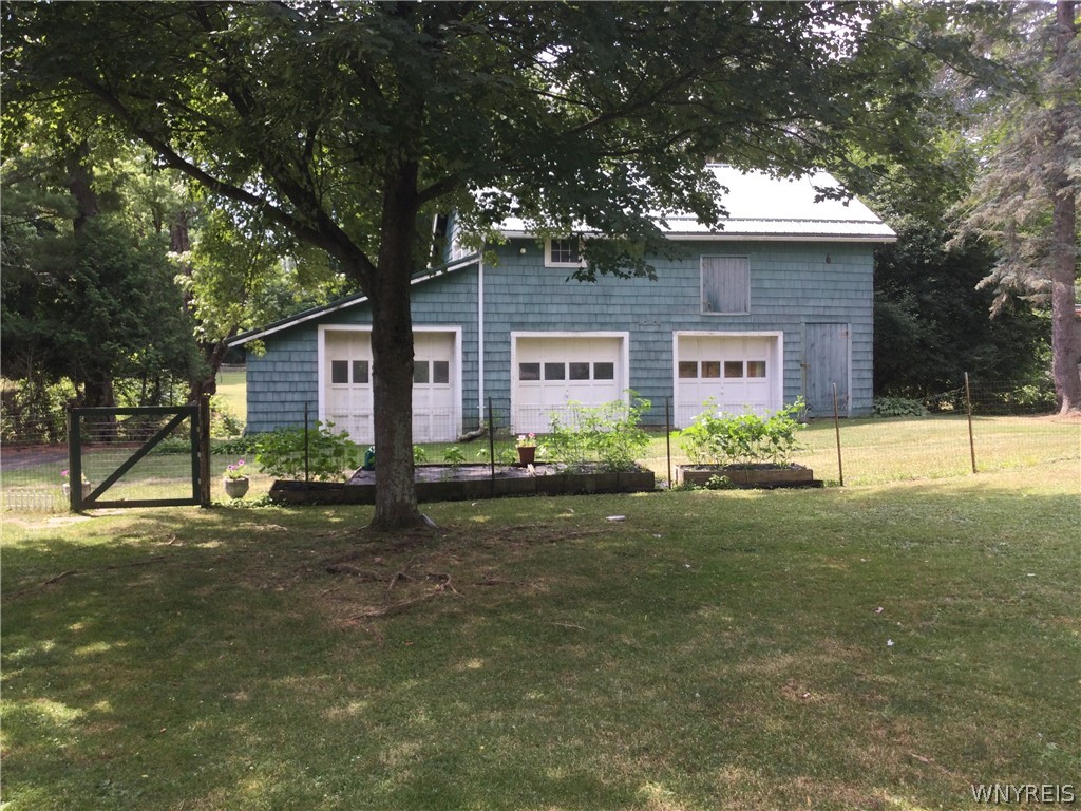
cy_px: 406
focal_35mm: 31
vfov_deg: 45.4
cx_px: 540
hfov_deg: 58.4
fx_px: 968
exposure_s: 1/265
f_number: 2.4
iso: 25
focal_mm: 3.3
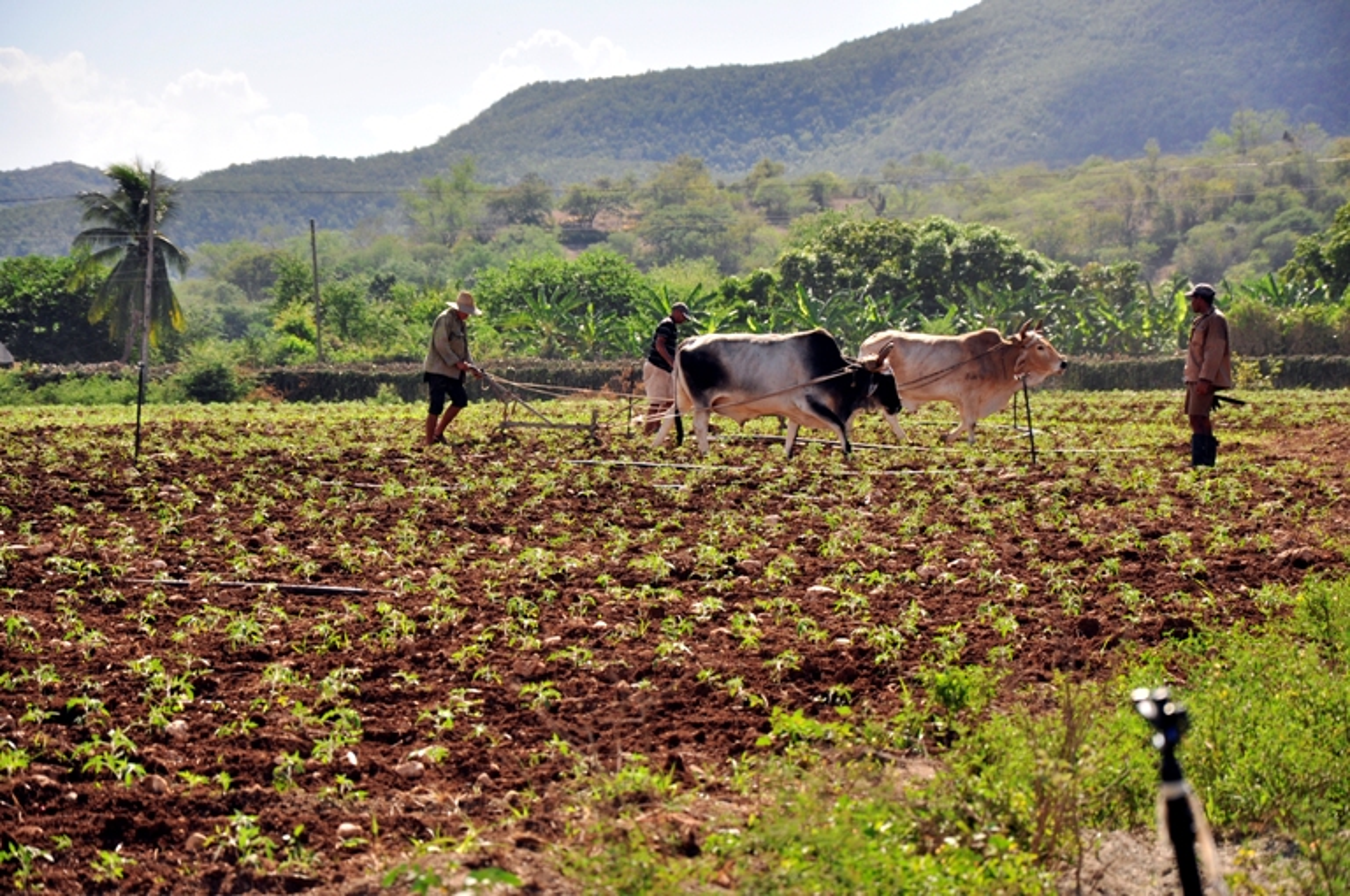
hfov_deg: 13.1
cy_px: 448
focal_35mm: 158
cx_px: 675
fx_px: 5899
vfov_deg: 8.7
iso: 200
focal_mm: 105
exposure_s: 1/640
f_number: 6.3
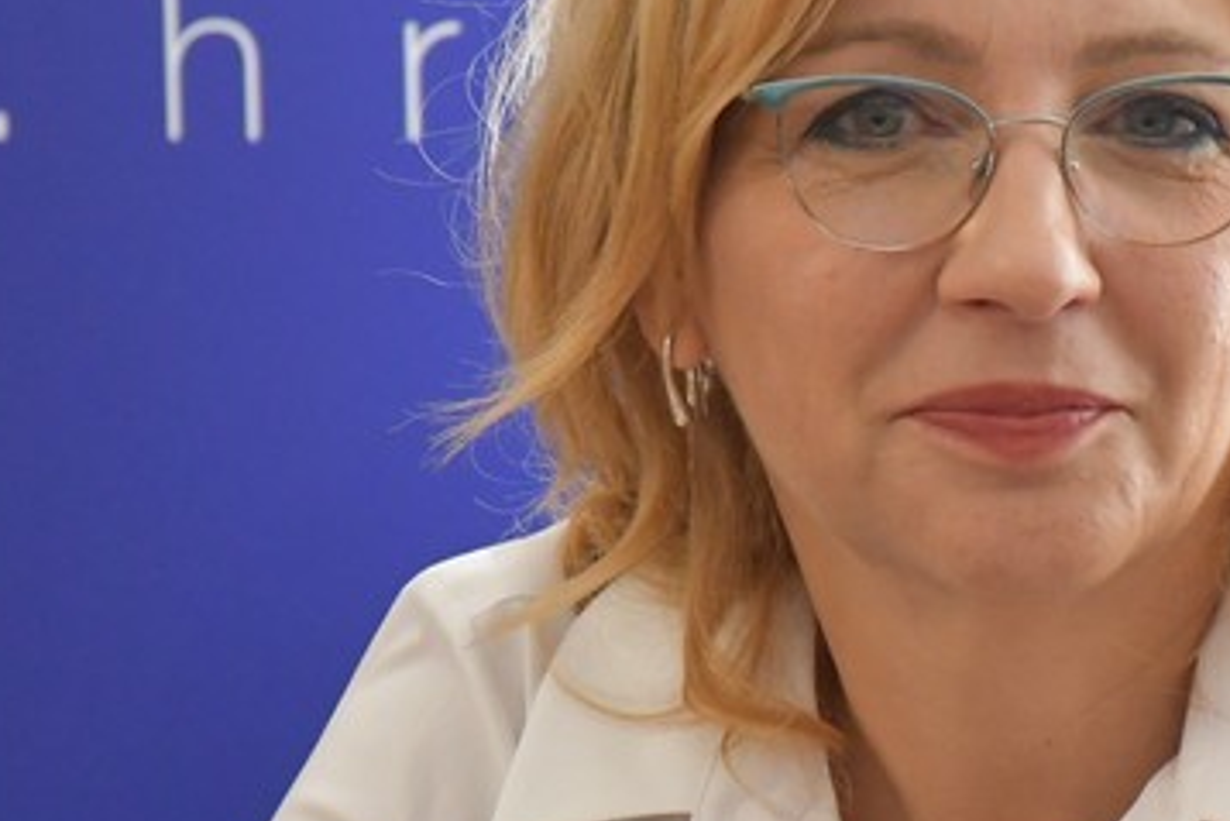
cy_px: 555
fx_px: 17875
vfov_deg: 2.6
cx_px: 996
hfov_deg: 3.9
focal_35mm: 523
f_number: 5.6
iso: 3200
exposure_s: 1/200
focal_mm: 122
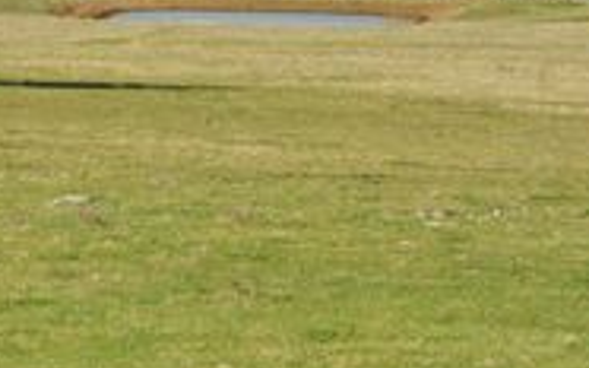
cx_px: 266
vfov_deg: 5.4
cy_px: 43
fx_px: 3882
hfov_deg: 8.7
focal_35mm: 242
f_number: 13
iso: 200
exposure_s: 1/180
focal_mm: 63
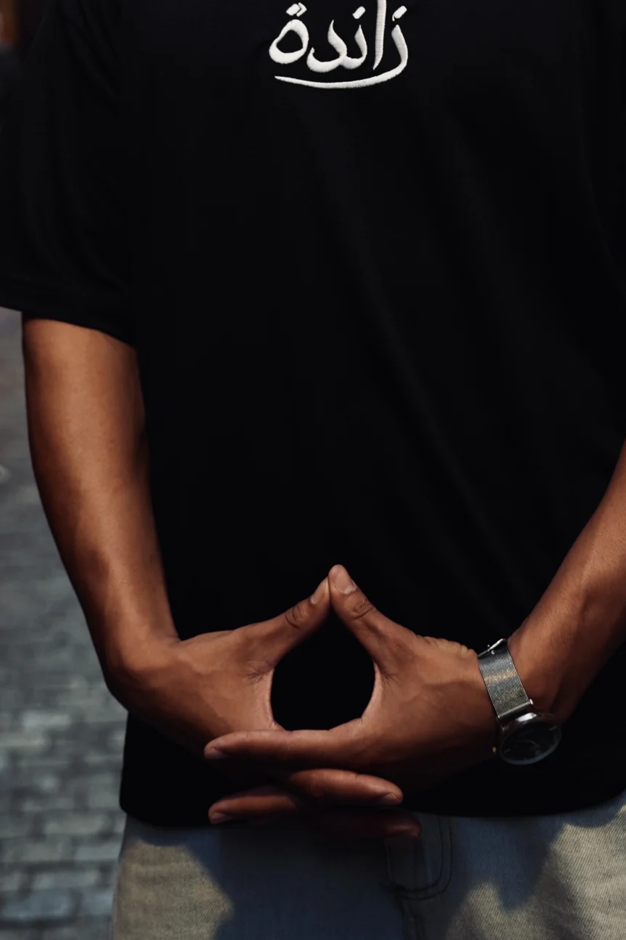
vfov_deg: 24.6
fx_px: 2060
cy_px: 30
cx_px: 387
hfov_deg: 17.3
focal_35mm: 79
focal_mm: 40
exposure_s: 1/40
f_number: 2.8
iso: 320
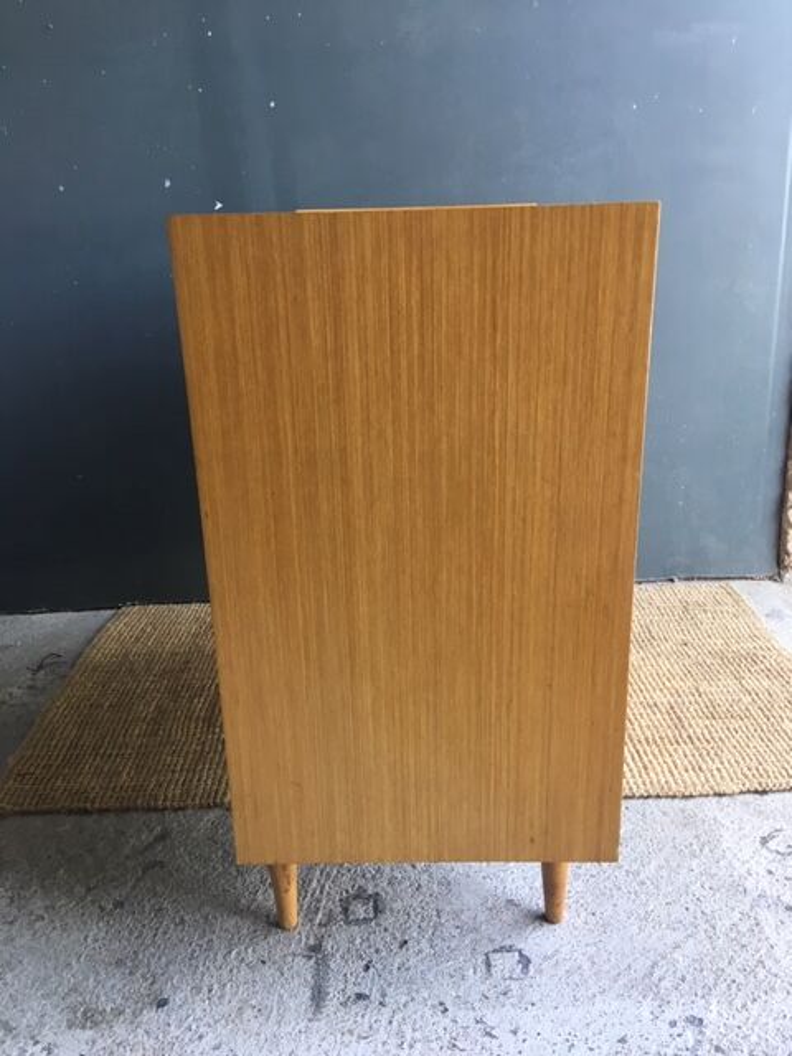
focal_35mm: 29
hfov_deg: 48.2
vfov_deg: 61.7
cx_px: 396
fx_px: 885
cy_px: 528
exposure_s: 1/33
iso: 25
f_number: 2.2
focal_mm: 4.15
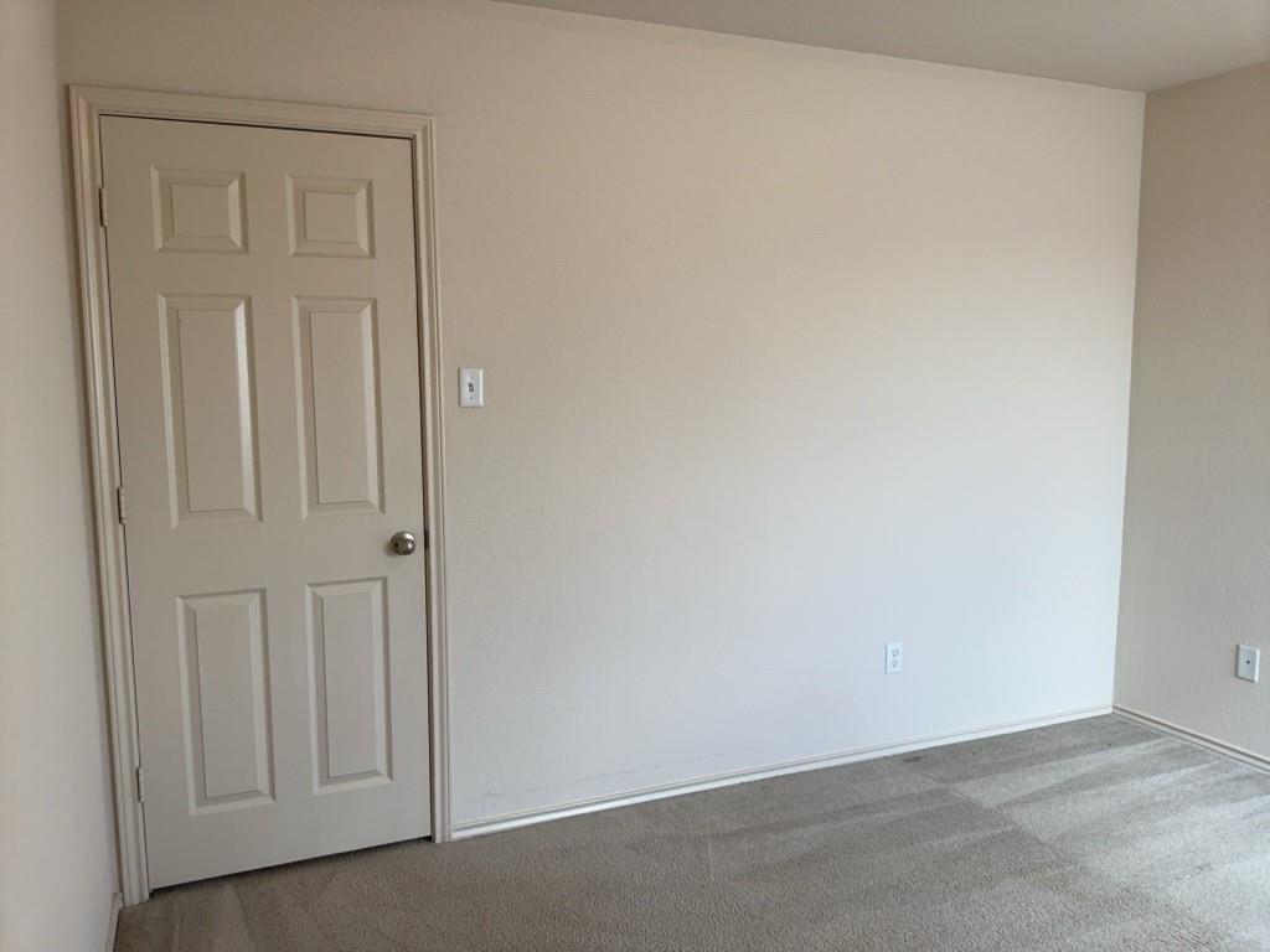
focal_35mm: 27
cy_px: 476
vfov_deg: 51.4
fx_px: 991
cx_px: 635
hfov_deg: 65.3
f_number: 1.8
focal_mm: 3
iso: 20
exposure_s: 1/60
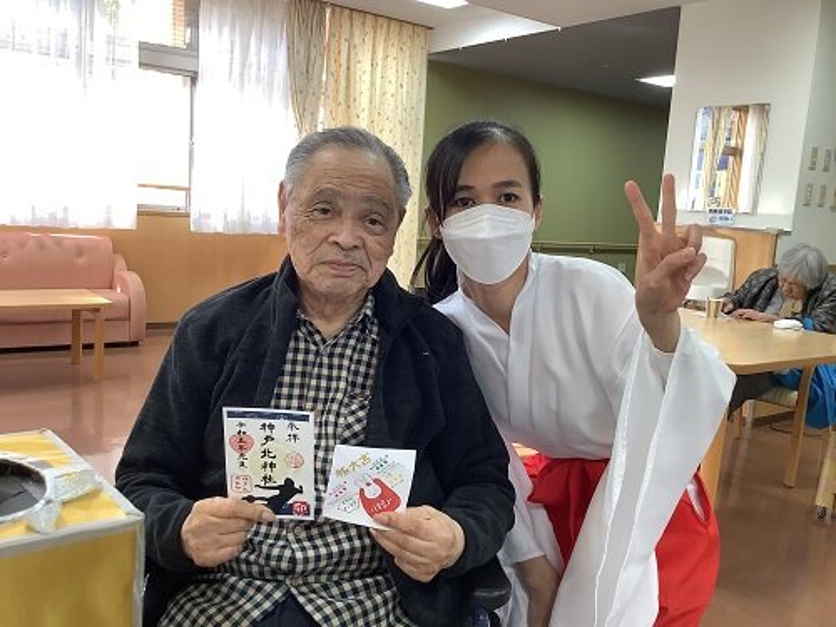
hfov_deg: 58.4
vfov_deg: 45.4
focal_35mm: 31
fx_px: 749
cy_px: 314
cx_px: 418
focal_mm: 3.3
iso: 64
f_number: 2.4
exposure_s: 1/60
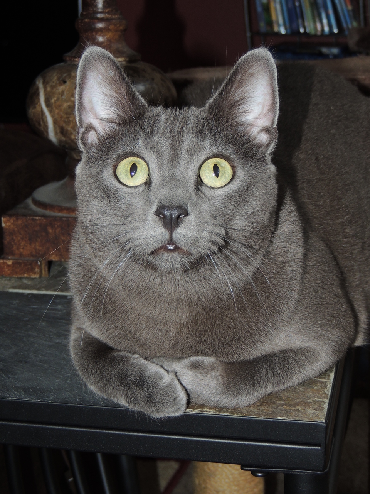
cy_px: 247
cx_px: 185
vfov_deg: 26.0
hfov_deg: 19.6
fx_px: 1069
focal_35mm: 75
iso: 200
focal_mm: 13.3
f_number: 3.9
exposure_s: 1/60
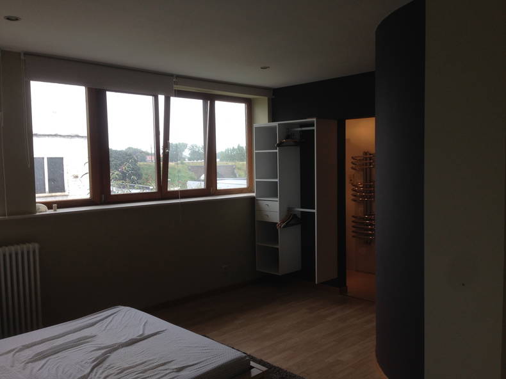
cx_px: 253
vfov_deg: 42.9
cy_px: 190
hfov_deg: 55.4
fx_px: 482
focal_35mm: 33
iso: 50
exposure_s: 1/135
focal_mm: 4.12
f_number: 2.4
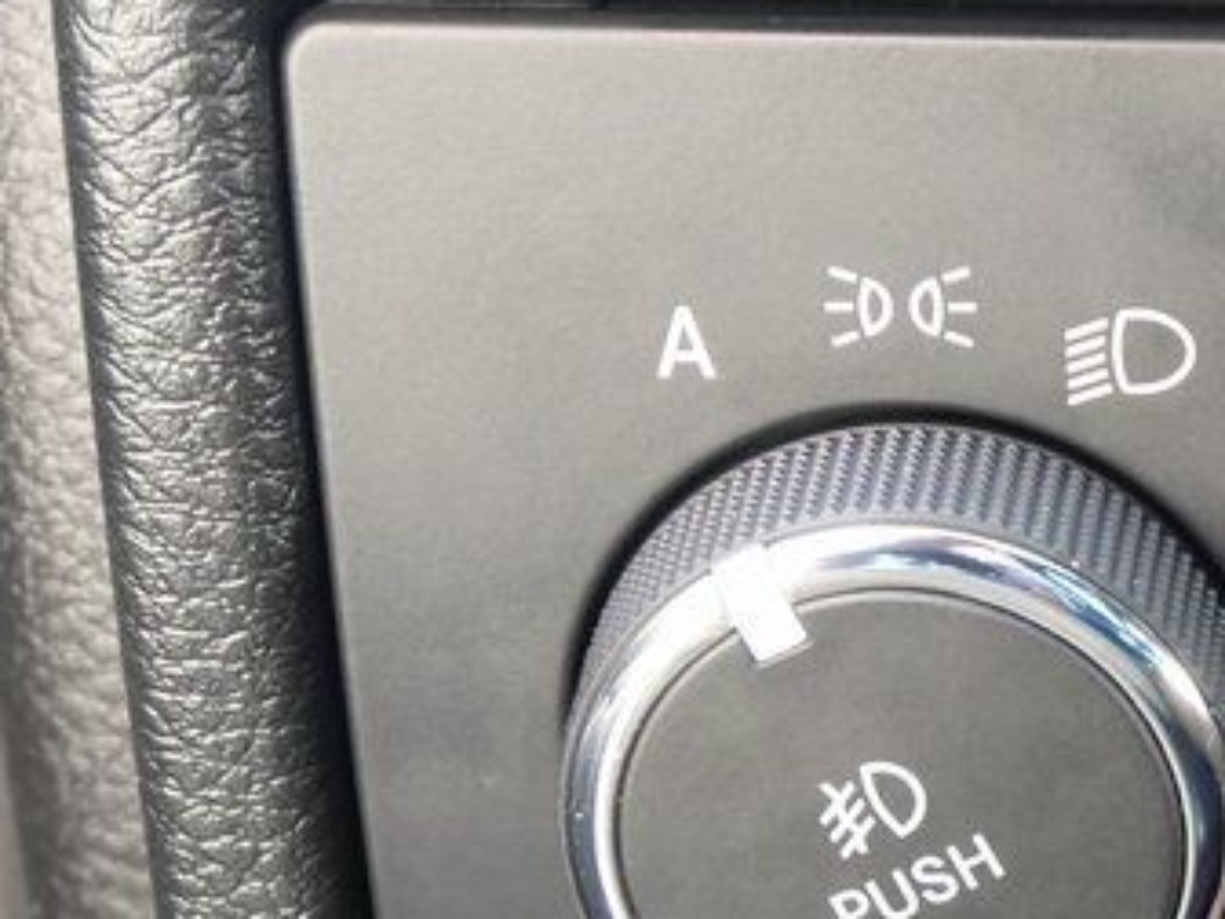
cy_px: 759
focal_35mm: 128
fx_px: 4530
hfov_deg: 15.0
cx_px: 1342
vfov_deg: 11.5
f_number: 4.7
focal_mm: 21
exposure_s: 1/60
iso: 2000
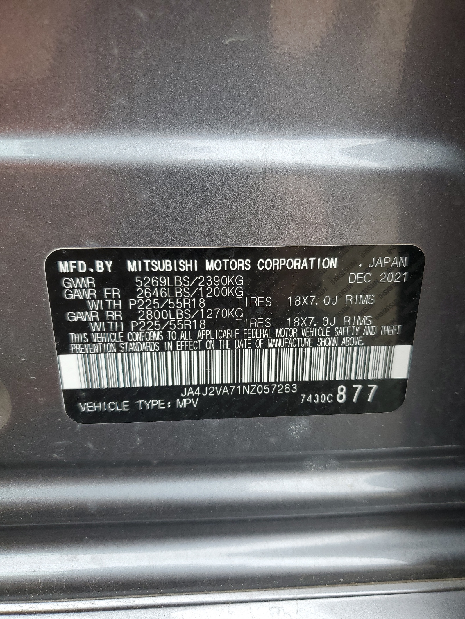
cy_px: 310
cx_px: 232
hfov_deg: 53.1
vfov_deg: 67.3
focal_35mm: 26
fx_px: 466
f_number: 1.5
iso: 50
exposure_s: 1/208
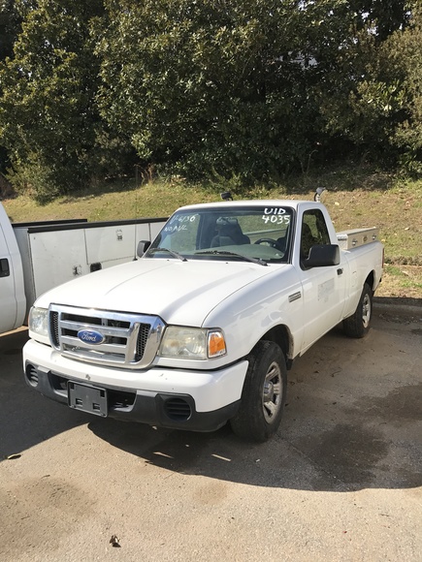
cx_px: 211
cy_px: 281
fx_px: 455
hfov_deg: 49.7
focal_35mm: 28
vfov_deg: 63.4
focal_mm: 3.99
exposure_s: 1/2128
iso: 20
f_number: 1.8
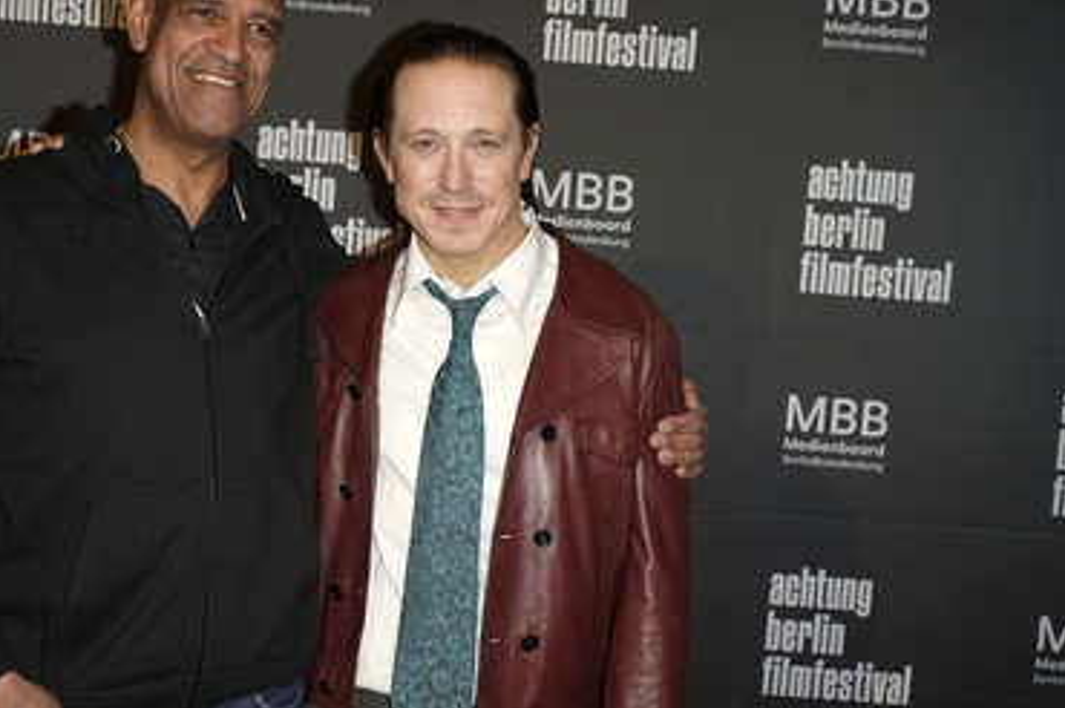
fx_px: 1803
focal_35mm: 61
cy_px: 311
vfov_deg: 22.2
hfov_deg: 32.8
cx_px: 436
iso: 320
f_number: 5.6
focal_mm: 50
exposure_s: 1/200
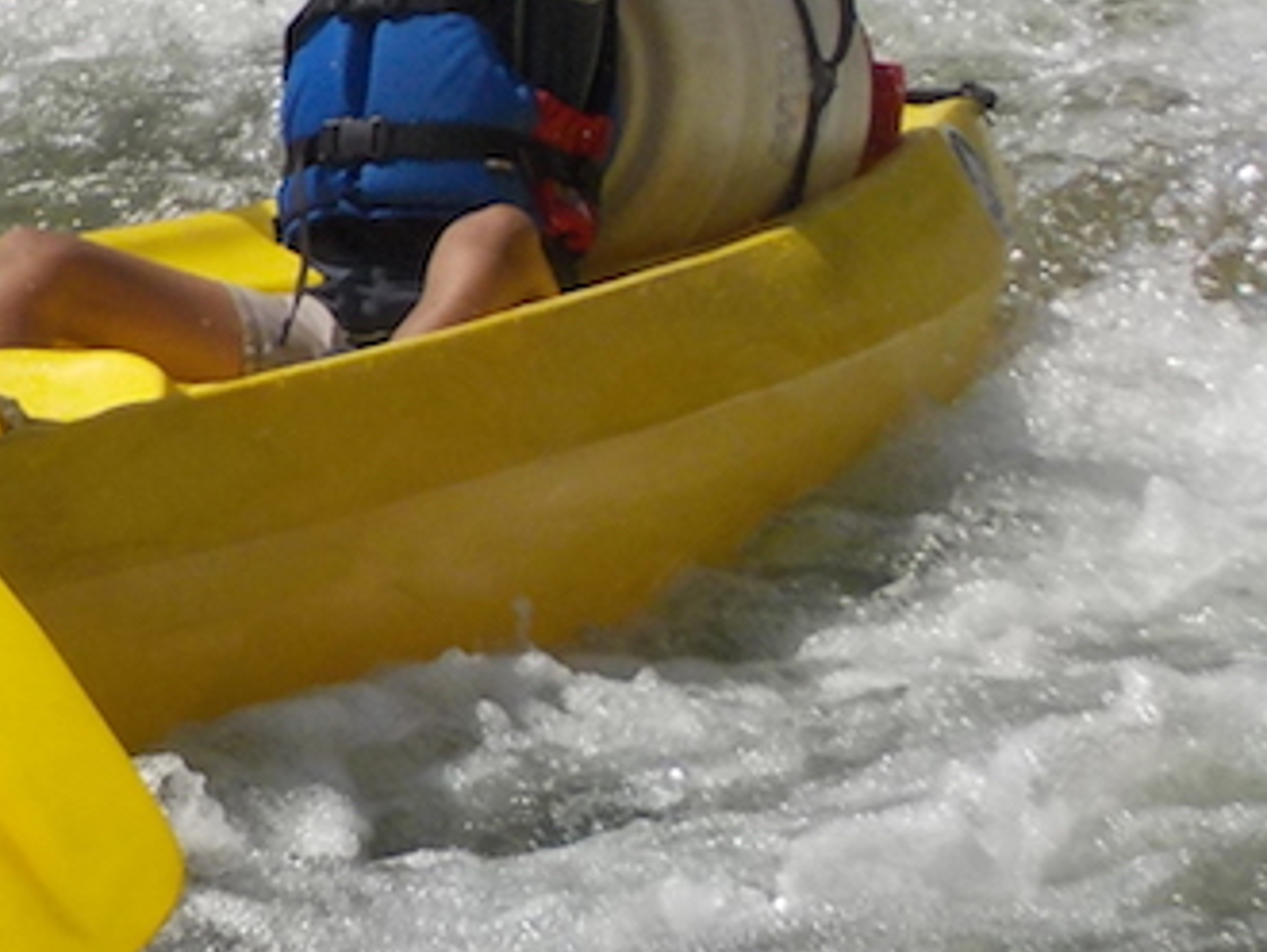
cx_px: -645
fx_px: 8058
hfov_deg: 8.8
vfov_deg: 6.7
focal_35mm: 220
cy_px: 115
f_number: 5.3
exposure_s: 1/1000
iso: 125
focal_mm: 9.7
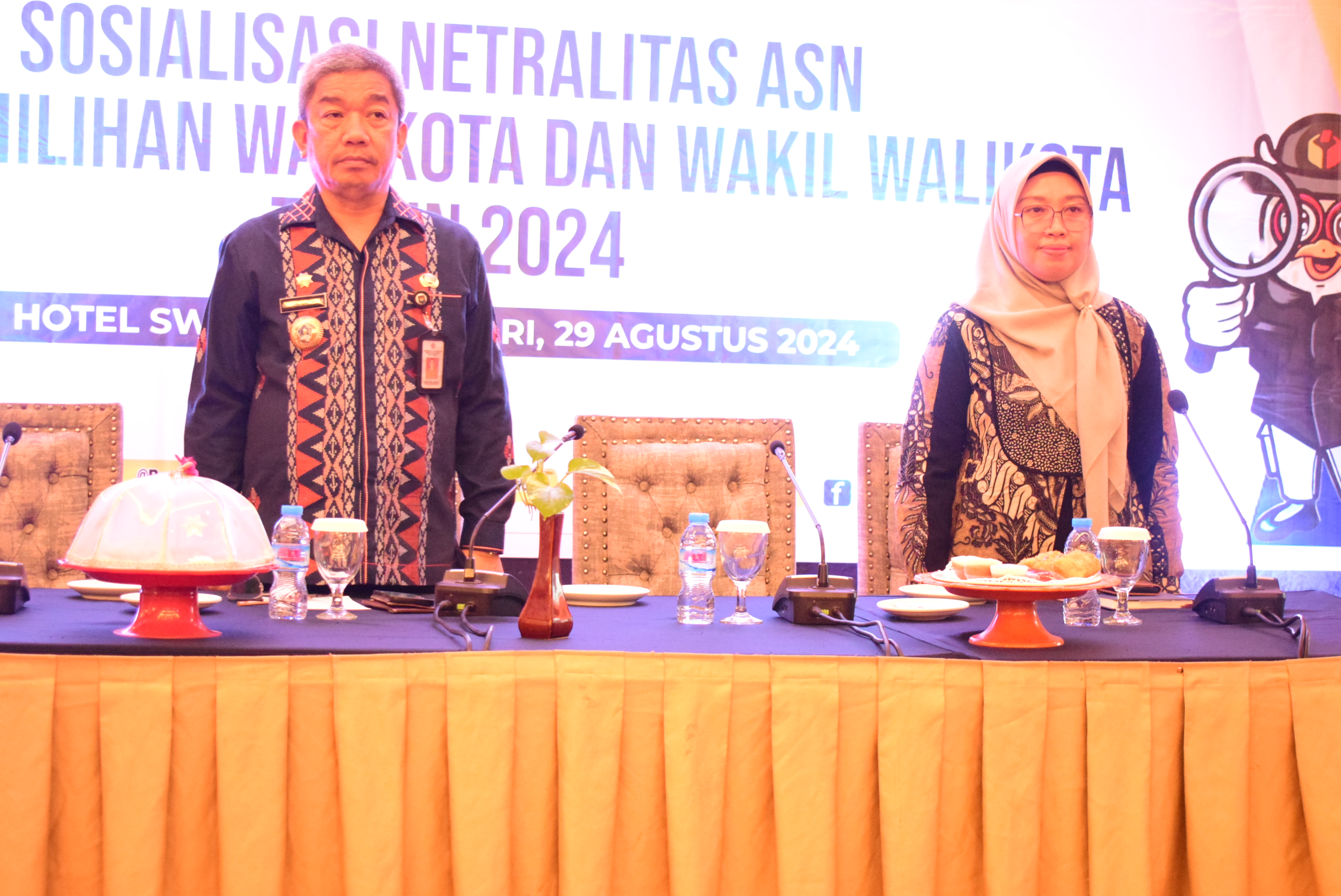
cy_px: 448
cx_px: 670
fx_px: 2237
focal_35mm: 60
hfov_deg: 33.4
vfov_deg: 22.7
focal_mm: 40
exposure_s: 1/30
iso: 6400
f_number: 5
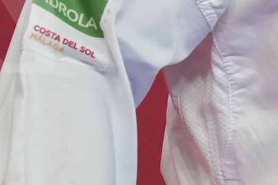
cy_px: -268
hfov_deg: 1.2
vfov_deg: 0.8
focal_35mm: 1693
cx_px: 502
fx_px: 13068
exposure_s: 1/1000
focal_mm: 200
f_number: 2.8
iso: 2000
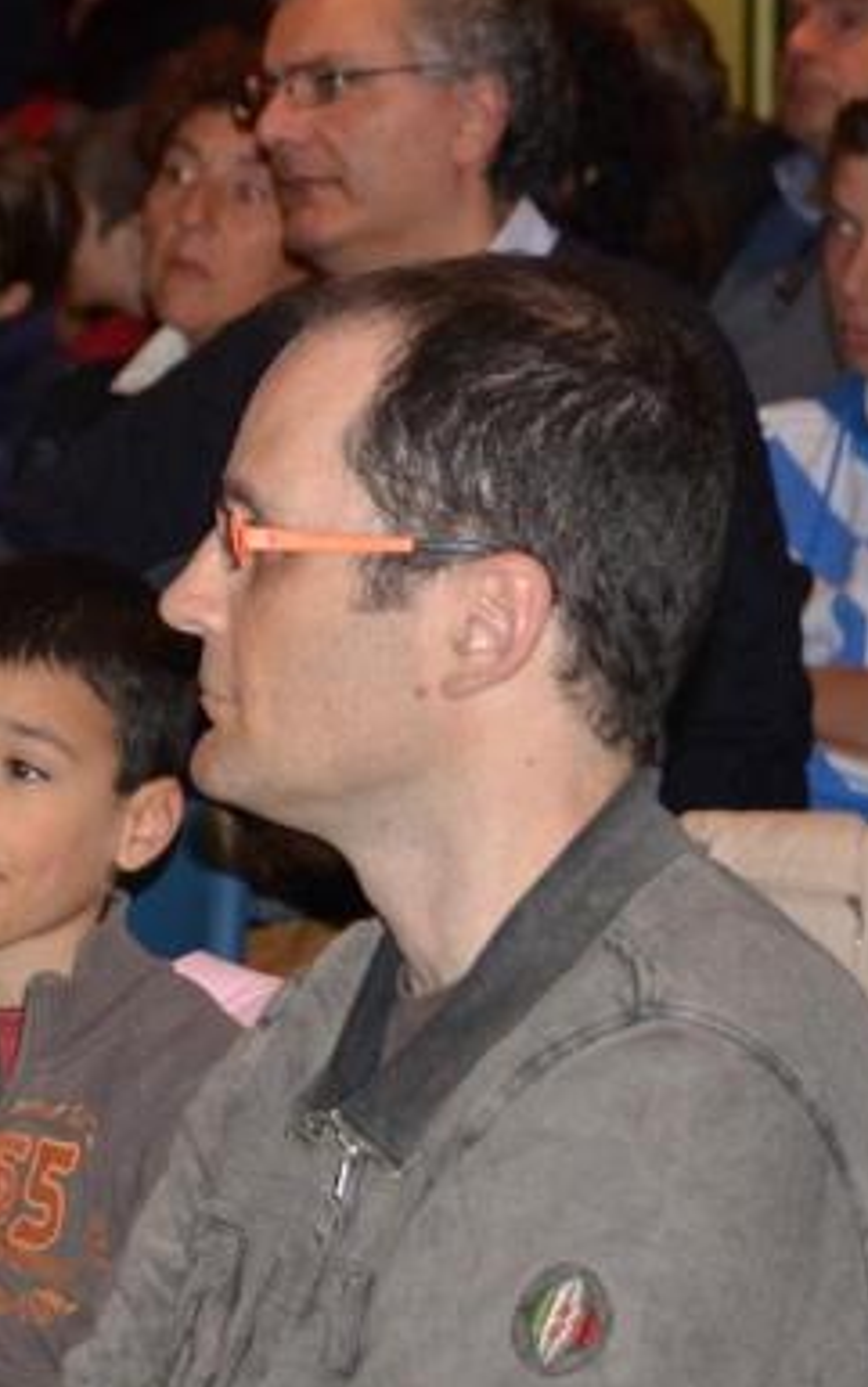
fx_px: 8444
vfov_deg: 9.4
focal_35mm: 223
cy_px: 521
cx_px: -637
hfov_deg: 5.8
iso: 800
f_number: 4.5
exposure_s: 1/60
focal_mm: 55
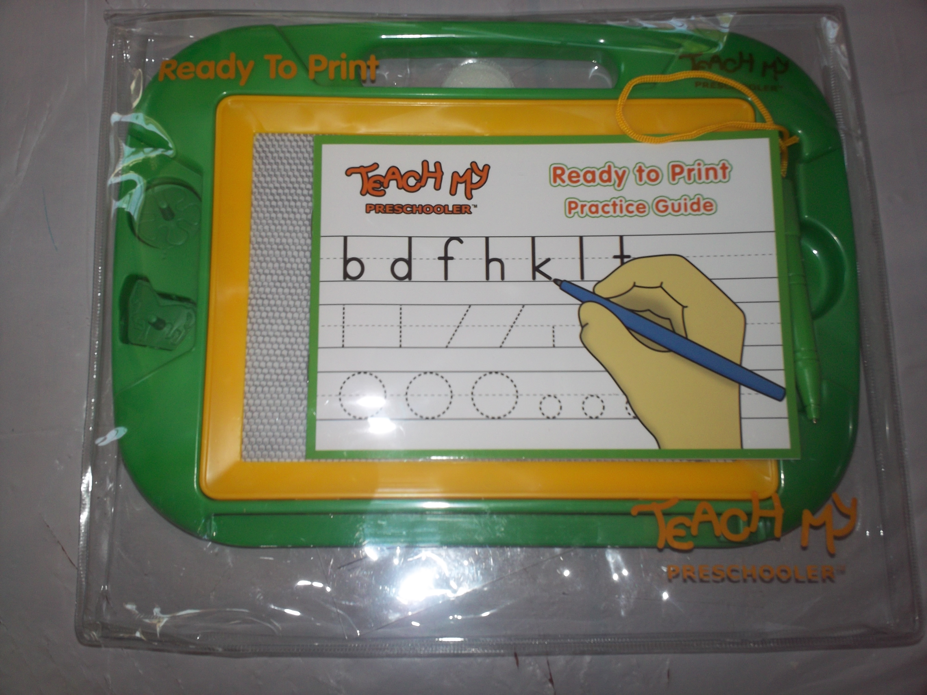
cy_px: 348
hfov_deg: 49.0
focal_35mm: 38
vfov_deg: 37.7
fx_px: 1018
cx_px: 464
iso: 80
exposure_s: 1/50
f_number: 4.5
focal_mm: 6.3
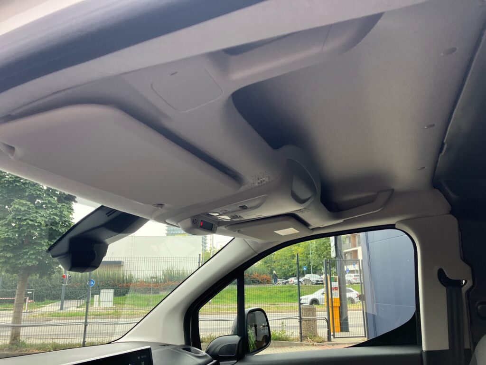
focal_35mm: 28
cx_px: 243
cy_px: 182
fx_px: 393
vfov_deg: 49.7
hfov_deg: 63.4
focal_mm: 3.99
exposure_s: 1/121
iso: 64
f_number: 1.8
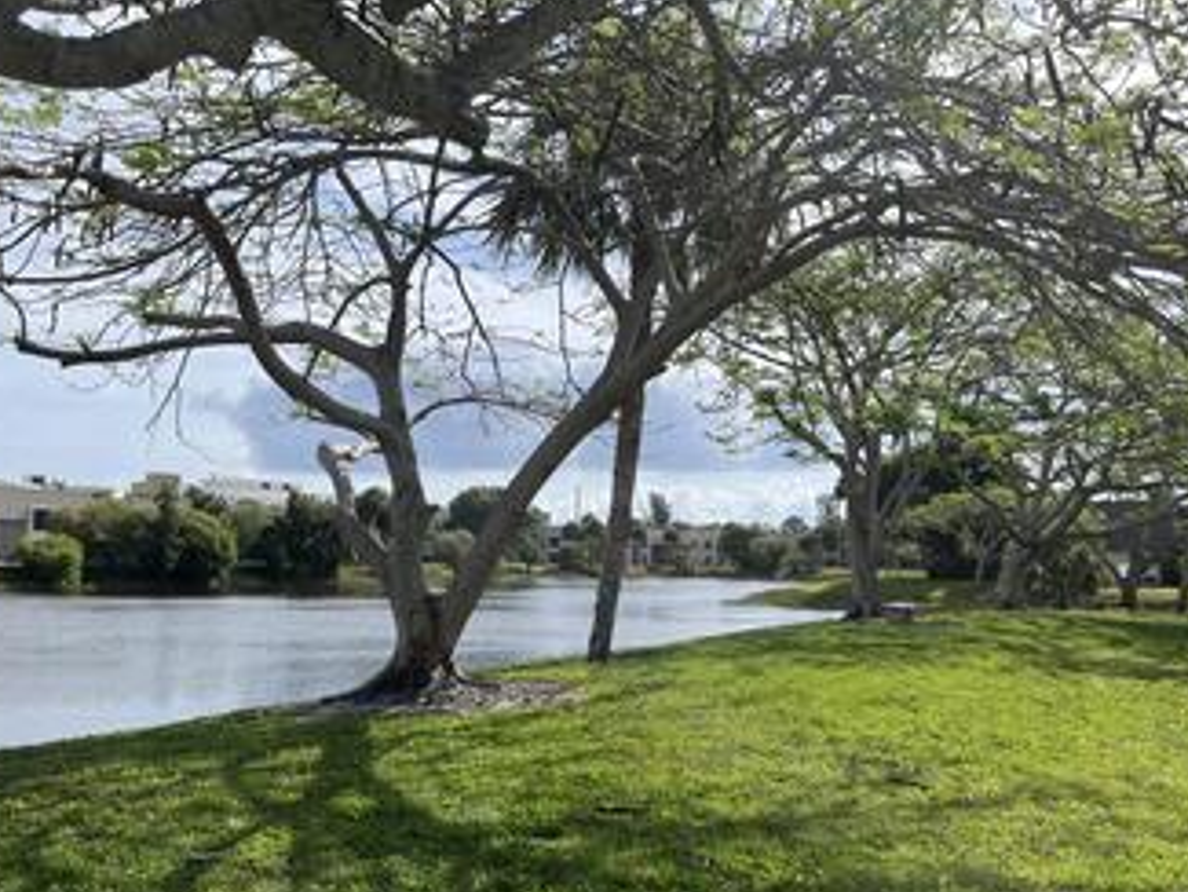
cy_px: 526
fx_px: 1099
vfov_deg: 44.0
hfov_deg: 56.8
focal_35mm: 32
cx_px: 559
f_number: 1.6
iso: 50
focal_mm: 5.1
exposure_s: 1/4484
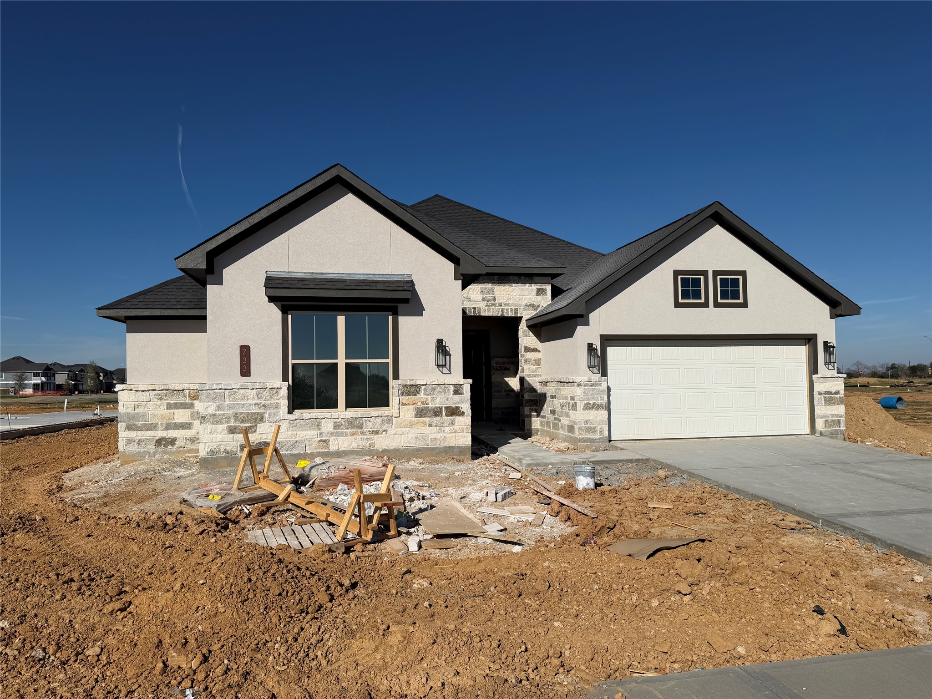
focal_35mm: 24
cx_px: 466
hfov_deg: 71.6
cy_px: 350
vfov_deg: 56.8
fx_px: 646
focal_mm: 6.76
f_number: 1.78
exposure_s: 1/11905
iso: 80
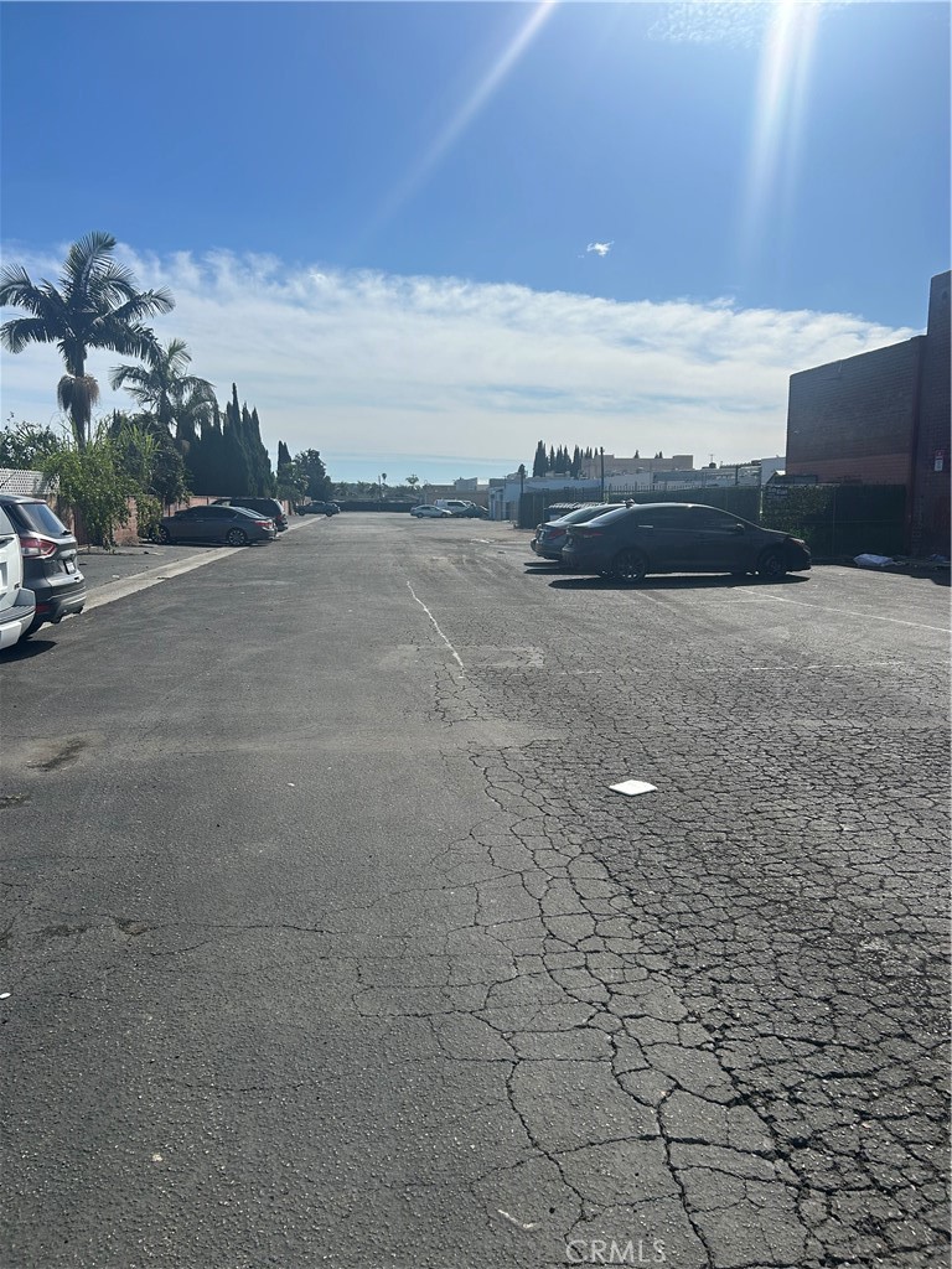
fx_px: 953
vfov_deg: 67.3
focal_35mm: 26
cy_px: 634
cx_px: 476
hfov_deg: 53.1
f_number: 1.5
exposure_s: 1/9434
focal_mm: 5.7
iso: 50
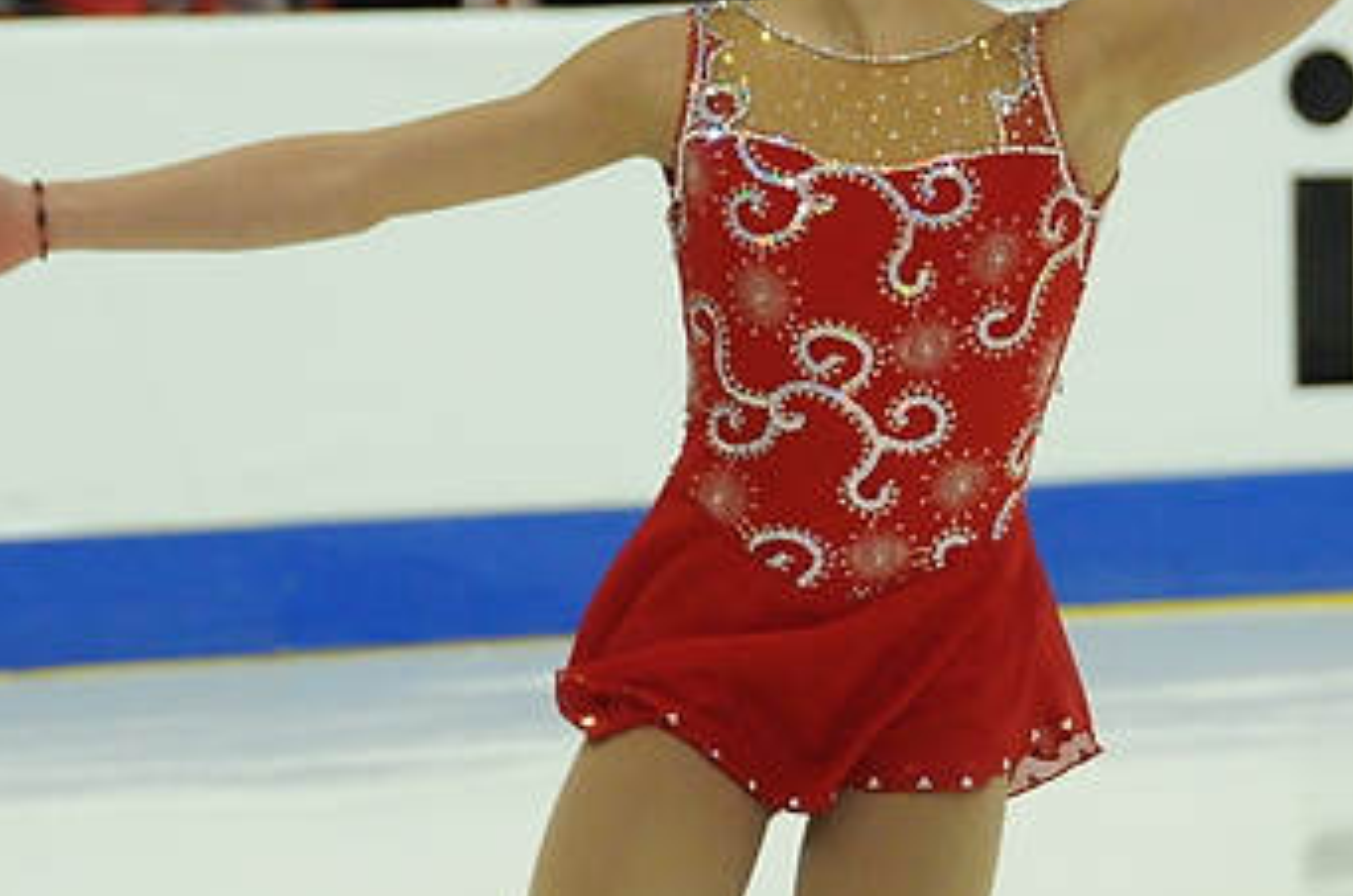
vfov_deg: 3.5
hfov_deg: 5.2
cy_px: 355
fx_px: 14780
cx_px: 940
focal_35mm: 394
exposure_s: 1/800
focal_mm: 112
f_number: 5.6
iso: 3200
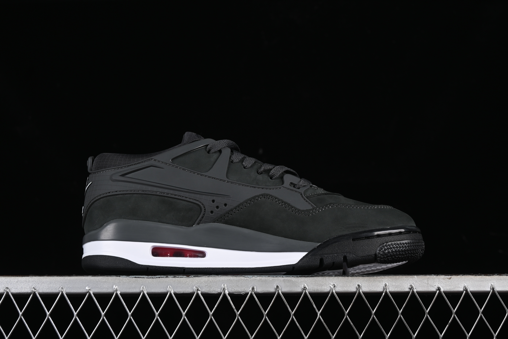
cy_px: 170
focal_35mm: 72
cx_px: 254
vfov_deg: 18.9
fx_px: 1016
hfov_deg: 28.1
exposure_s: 1/160
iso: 160
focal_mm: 48
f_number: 7.1
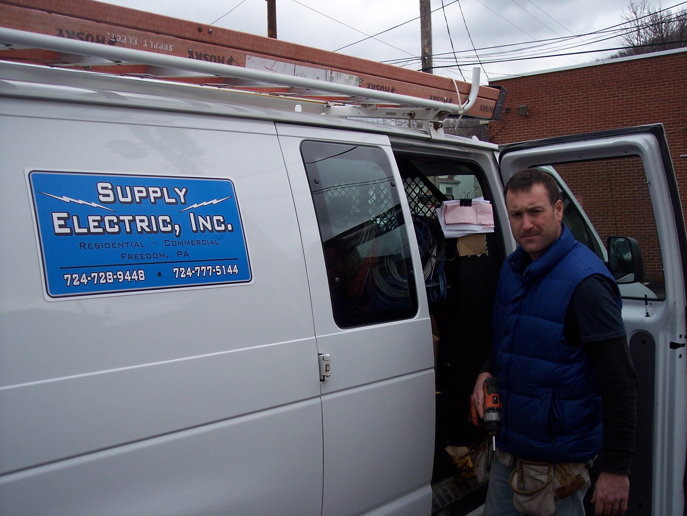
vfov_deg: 36.8
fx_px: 774
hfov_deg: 47.9
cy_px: 258
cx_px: 344
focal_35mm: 39
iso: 100
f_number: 3.4
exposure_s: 1/500
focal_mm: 8
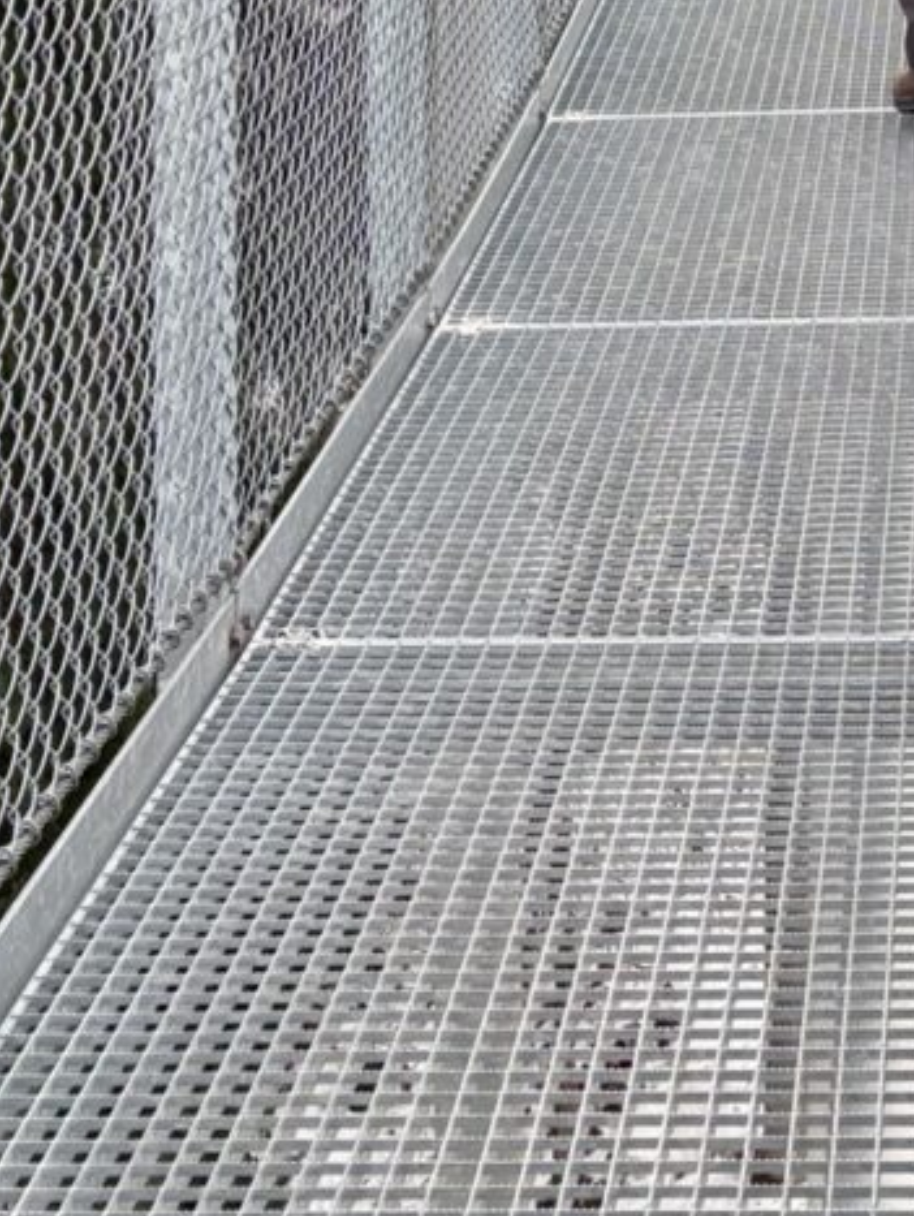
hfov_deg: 16.2
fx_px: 3129
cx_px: 948
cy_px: -484
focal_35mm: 89
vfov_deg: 19.7
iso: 50
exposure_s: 1/305
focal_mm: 5.96
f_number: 1.6
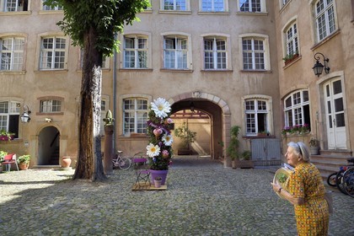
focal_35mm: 24
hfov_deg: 73.7
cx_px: 177
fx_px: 236
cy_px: 118
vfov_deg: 53.1
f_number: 7.1
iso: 200
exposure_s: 1/250
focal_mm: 24
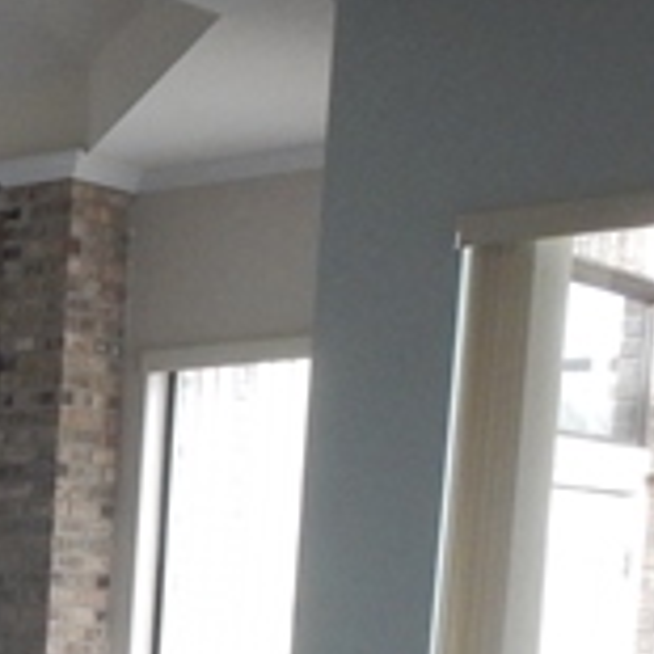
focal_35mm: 102
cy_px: 1008
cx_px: -447
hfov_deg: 15.2
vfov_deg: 15.6
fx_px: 2180
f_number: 3.9
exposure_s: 1/50
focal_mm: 5
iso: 400
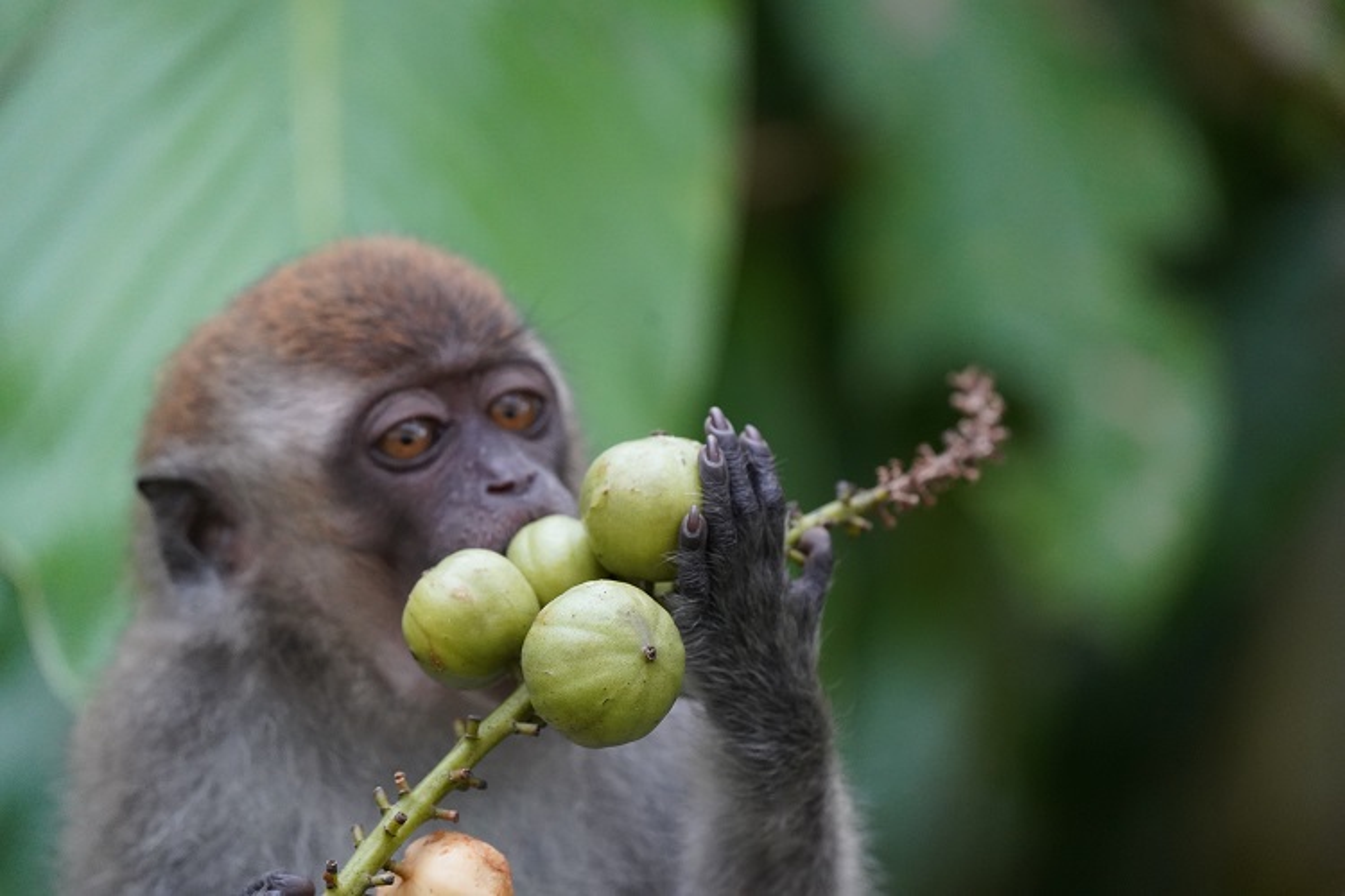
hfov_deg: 3.4
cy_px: 448
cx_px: 672
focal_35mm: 600
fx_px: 22415
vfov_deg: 2.3
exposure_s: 1/500
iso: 5000
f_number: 6.3
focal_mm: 600
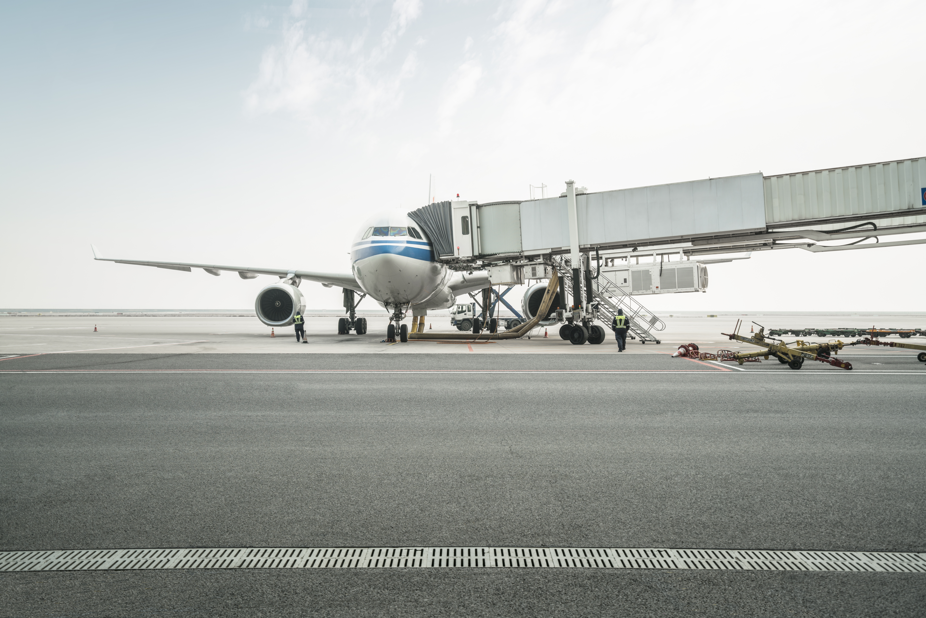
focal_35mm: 35
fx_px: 900
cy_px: 309
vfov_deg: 37.9
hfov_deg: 54.4
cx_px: 463
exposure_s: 1/160
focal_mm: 35
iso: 50
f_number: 4.5
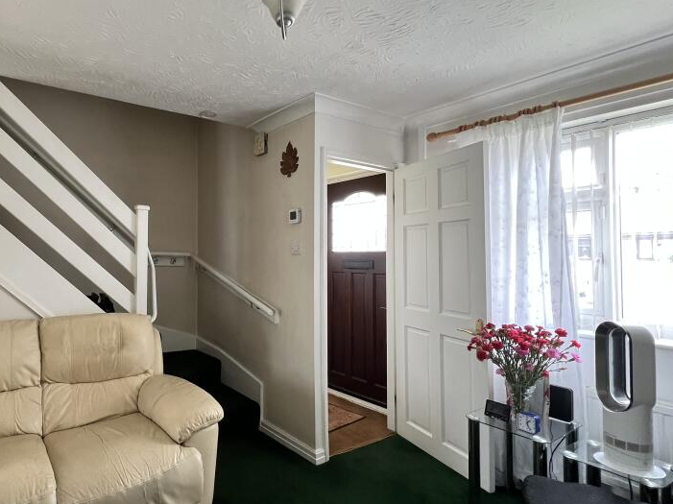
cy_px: 248
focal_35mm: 19
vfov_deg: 68.6
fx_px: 369
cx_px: 206
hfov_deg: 80.9
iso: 250
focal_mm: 1.57
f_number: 1.8
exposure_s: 1/87
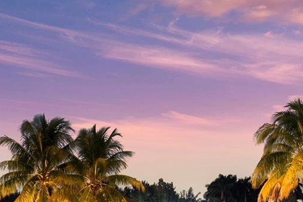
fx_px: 606
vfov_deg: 17.9
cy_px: 252
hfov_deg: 27.7
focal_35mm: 72
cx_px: 82
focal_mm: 23
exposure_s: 5
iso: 200
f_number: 8
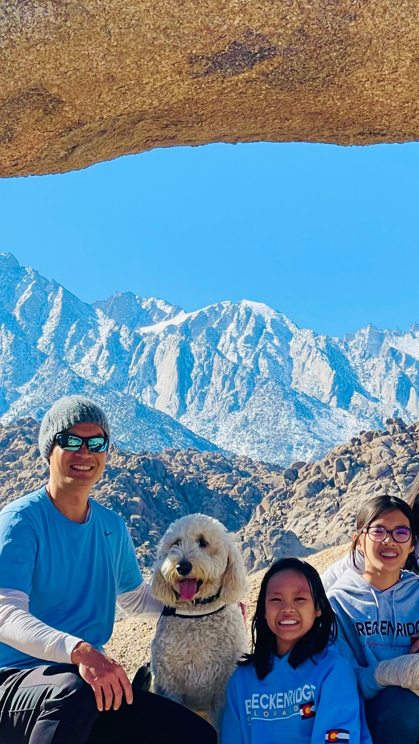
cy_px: 348
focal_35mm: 97
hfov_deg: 12.5
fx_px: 1916
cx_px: 297
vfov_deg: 22.0
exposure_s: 1/1497
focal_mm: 6
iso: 25
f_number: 2
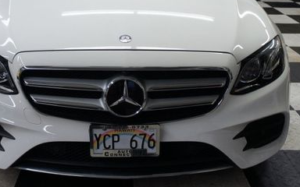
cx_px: 134
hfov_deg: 39.5
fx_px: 417
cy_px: 47
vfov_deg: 25.1
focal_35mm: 51
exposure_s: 1/30
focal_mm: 20
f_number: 4
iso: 200
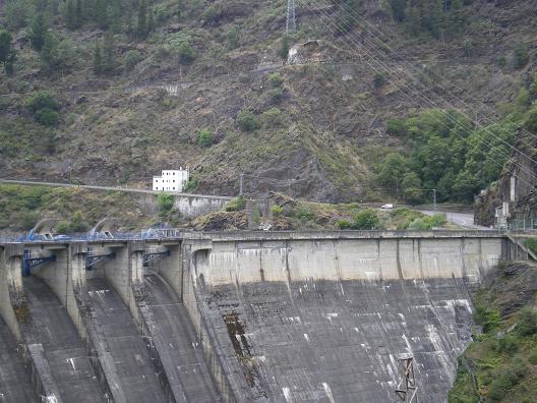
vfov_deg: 21.6
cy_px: 202
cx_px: 268
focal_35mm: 68
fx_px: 1055
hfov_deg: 28.6
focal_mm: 11.3
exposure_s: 1/60
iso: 64
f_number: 4.4
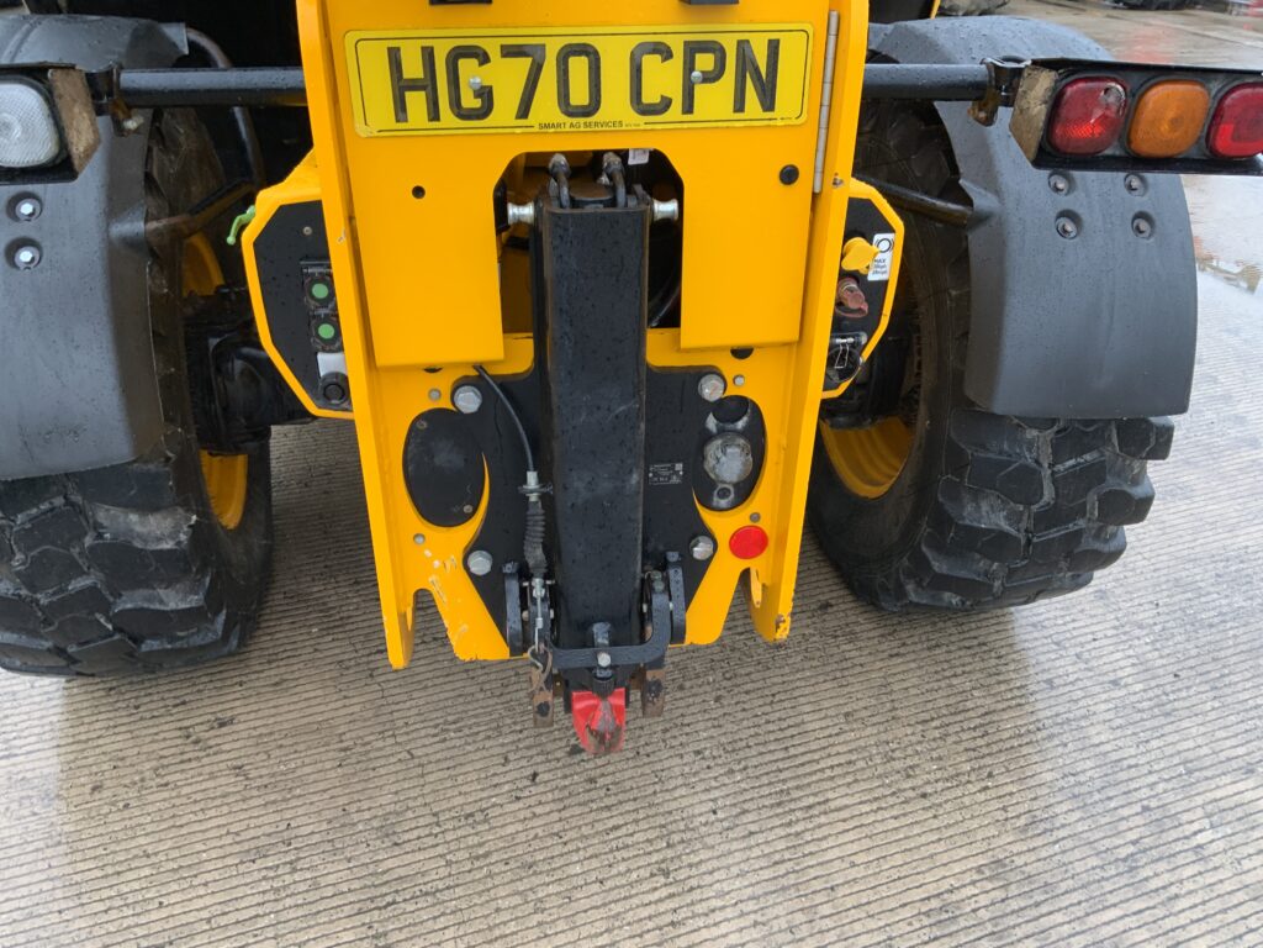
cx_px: 632
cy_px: 474
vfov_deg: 48.2
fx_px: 1058
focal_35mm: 29
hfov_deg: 61.7
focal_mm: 3
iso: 64
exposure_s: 1/112
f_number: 1.8
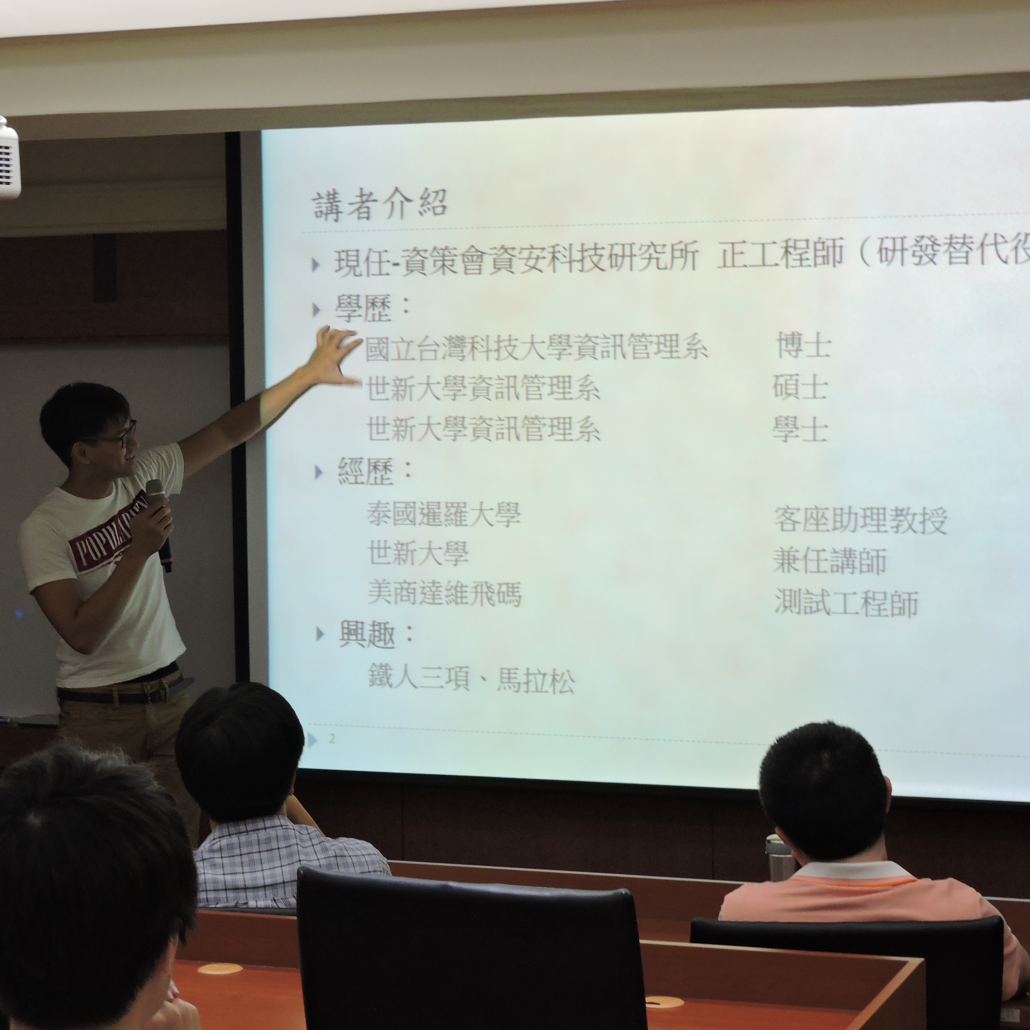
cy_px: 516
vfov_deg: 18.3
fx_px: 3198
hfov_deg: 18.3
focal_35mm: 95
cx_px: 453
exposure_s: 1/25
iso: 400
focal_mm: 14.3
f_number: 4.5
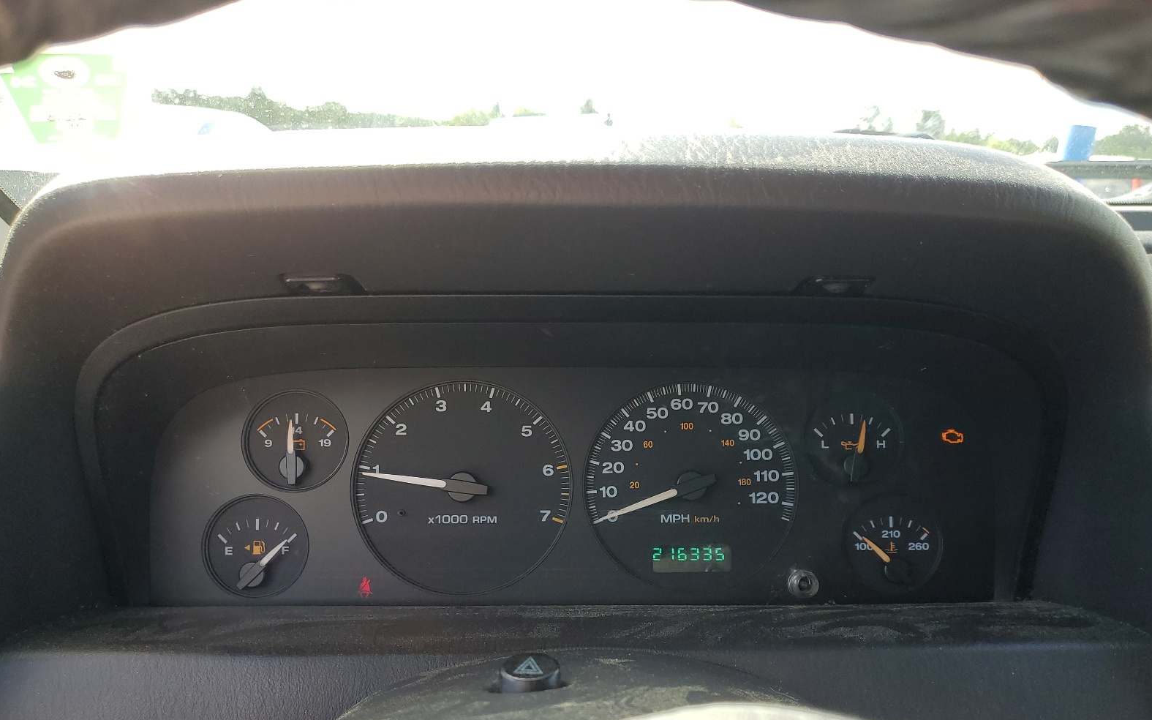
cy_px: 427
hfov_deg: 66.5
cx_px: 584
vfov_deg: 44.3
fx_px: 879
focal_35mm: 28
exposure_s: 1/270
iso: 50
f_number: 1.5
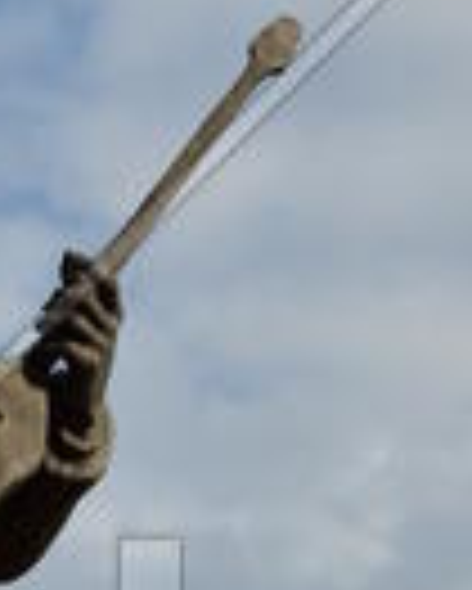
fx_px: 7587
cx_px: -344
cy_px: 712
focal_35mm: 435
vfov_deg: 4.4
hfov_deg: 3.5
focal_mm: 70
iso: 100
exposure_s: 1/160
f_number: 11
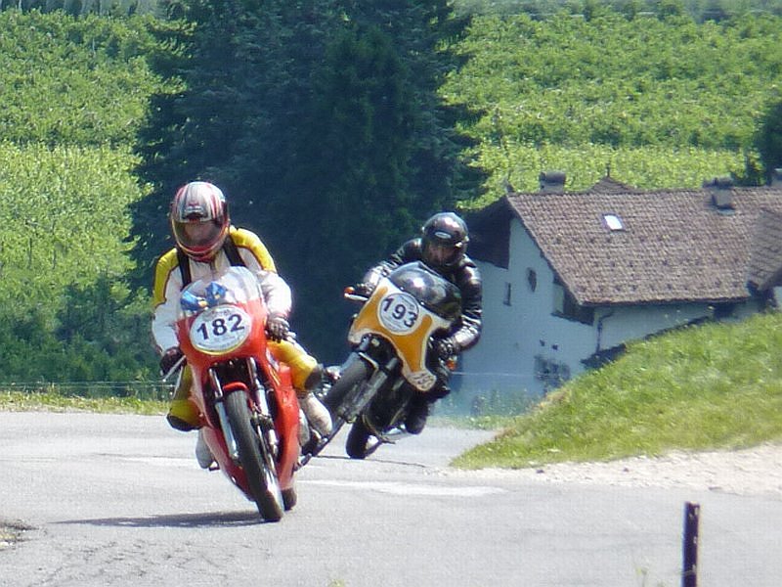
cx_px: 391
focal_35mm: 347
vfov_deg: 4.3
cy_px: 294
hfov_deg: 5.7
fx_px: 7839
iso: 160
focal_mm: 61.7
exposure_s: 1/500
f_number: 4.5
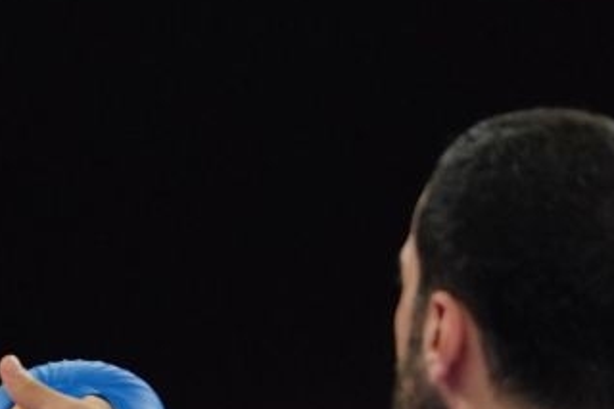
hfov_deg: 1.8
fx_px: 19194
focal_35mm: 1126
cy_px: 662
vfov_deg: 1.2
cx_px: -313
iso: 1600
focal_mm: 200
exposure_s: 1/1000
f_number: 2.8
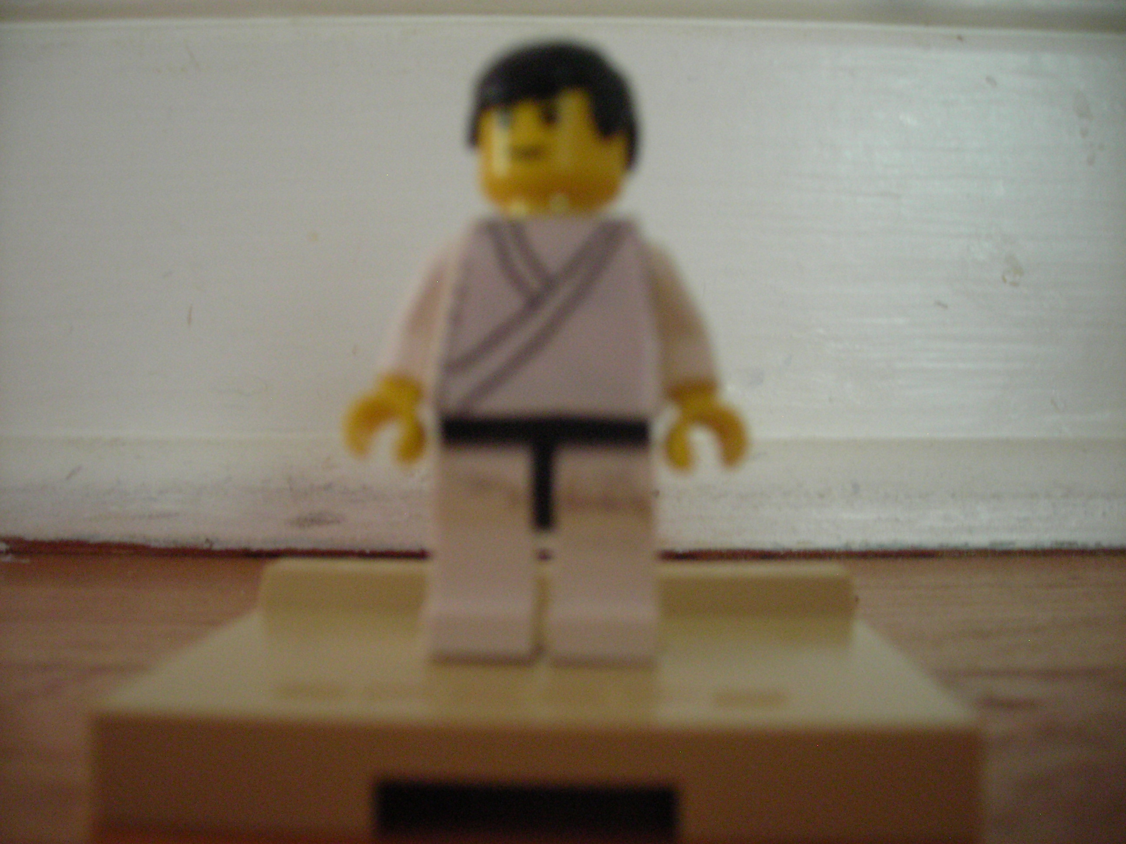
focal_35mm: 38
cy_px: 422
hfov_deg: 49.0
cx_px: 563
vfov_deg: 37.7
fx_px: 1236
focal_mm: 6.3
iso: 200
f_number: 3.2
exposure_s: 1.07
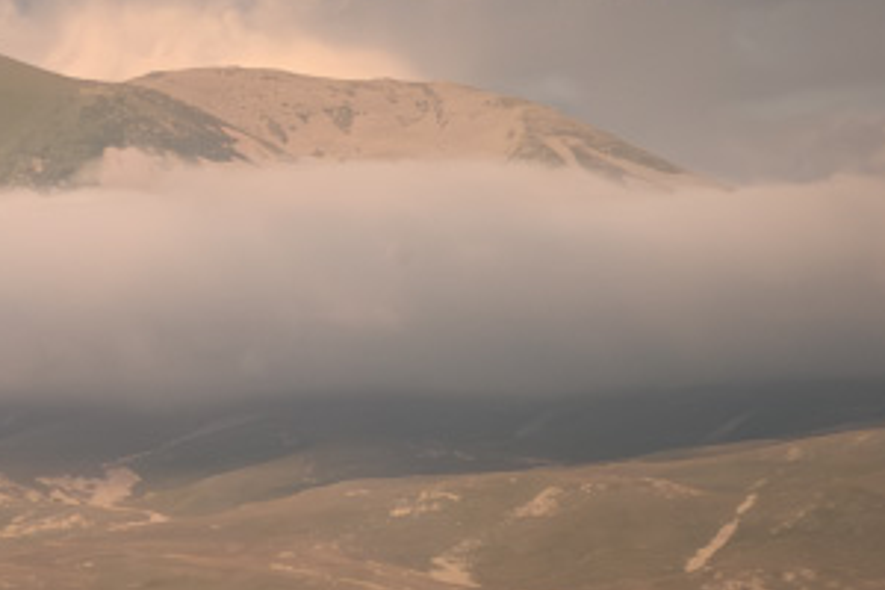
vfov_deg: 3.9
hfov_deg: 5.8
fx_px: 8603
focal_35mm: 350
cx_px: -805
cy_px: 202
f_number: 11
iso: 500
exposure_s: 1/350
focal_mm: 50
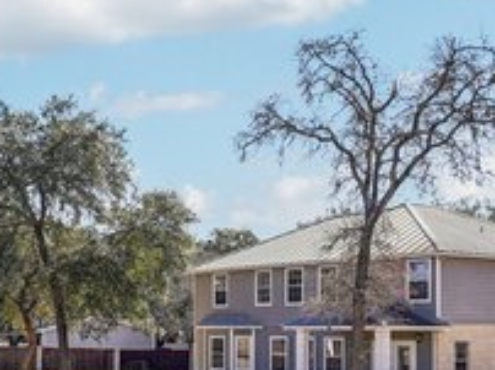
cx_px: 44
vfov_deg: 24.3
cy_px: 281
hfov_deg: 30.9
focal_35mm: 60
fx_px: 850
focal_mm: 19.5
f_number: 8
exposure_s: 1/500
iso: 100
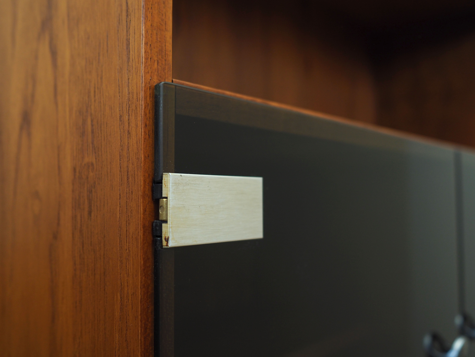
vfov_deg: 41.8
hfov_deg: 54.0
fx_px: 467
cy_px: 178
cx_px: 238
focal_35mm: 34
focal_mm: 17
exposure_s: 1/80
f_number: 2.5
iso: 400
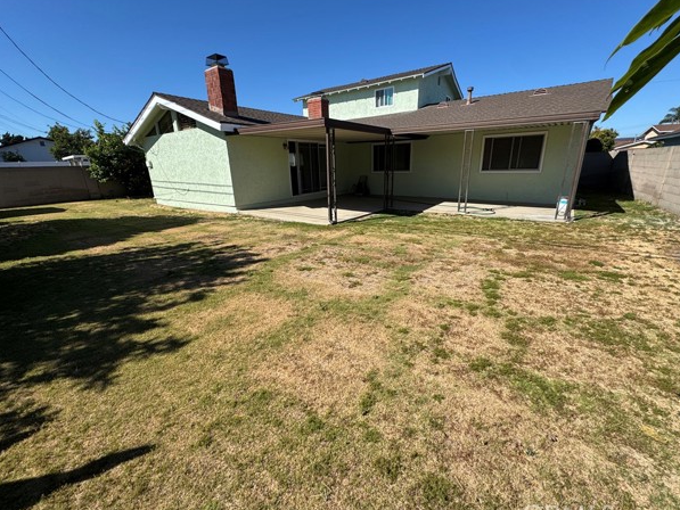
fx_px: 295
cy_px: 258
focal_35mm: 15
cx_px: 344
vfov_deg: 81.8
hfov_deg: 98.2
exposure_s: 1/2028
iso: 50
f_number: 2.2
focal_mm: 2.22
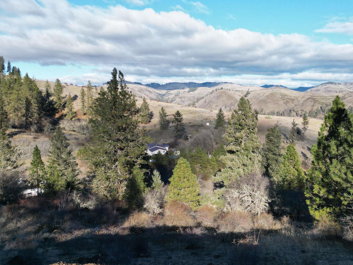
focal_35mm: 33
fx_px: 337
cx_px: 238
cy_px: 122
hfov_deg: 54.1
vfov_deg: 42.9
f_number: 1.7
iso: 130
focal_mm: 6.72
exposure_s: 1/2000
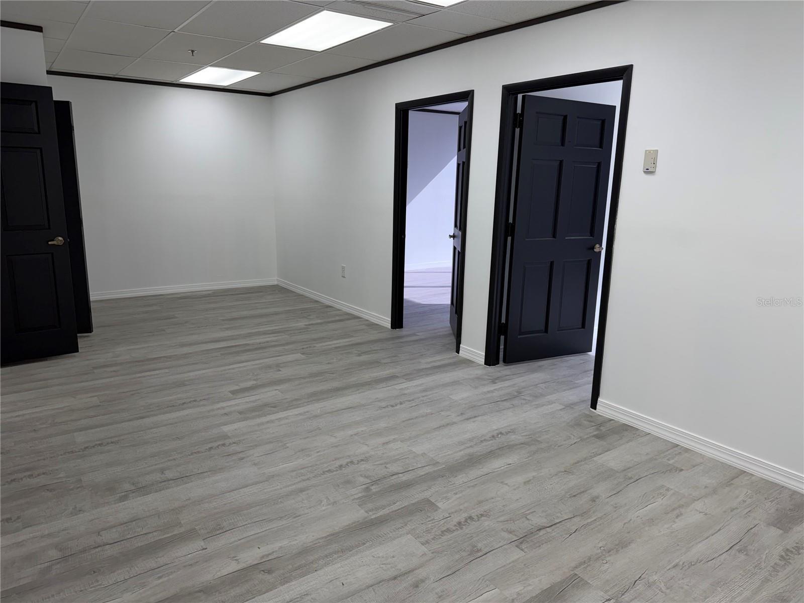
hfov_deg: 71.6
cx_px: 402
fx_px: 557
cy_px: 302
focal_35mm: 24
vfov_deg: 56.8
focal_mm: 6.76
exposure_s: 1/139
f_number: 1.78
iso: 50
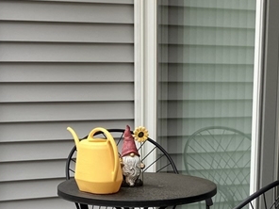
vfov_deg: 15.0
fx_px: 782
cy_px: 216
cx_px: 220
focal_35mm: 97
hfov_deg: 20.0
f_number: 1.8
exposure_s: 1/146
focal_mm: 3.99
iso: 25
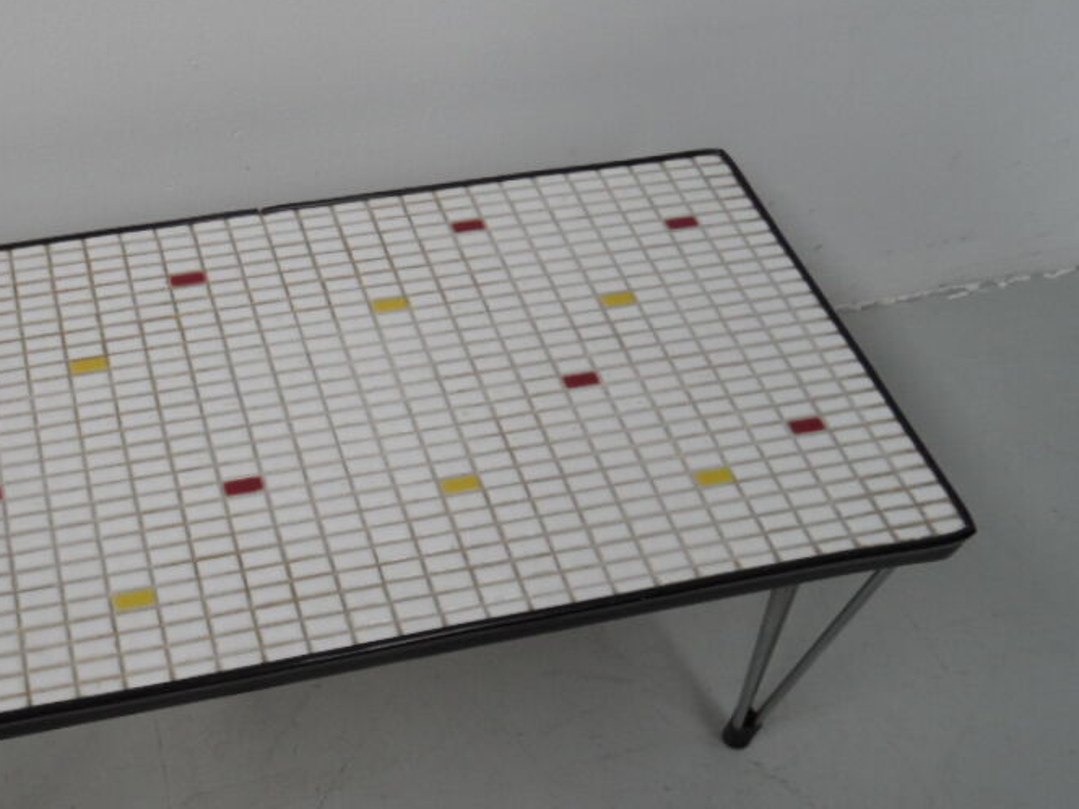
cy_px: 510
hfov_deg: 47.9
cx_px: 250
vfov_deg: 38.4
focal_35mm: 37
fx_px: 1153
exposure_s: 1/125
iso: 80
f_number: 3.2
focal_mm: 3.9
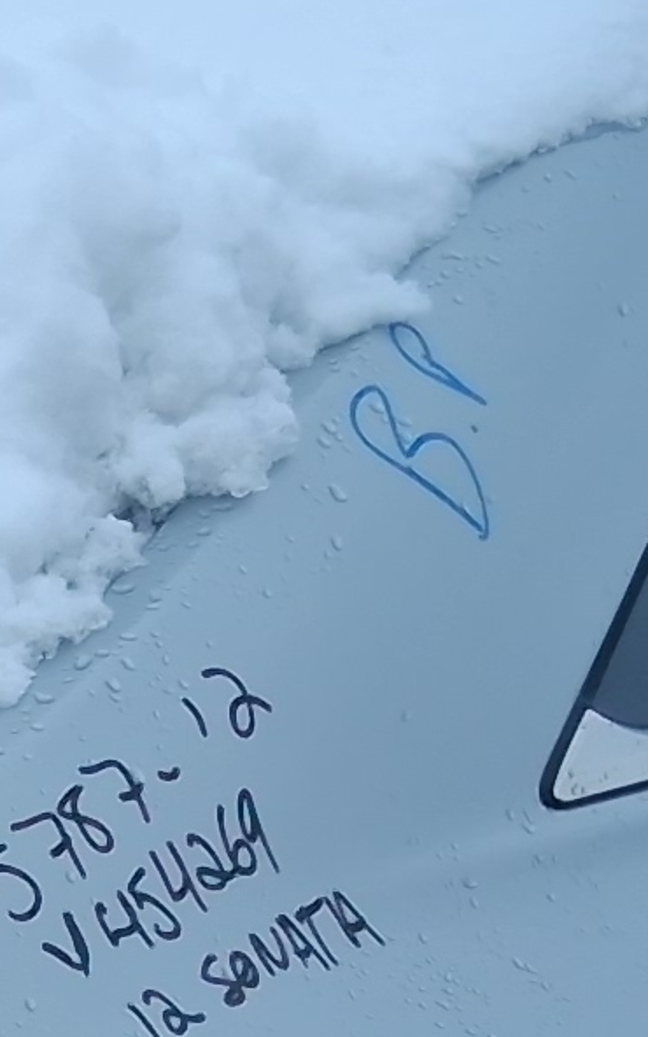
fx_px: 5369
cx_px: -816
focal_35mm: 190
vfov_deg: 10.6
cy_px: 1627
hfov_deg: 6.6
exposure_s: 1/499
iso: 25
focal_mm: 3.98
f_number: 1.8
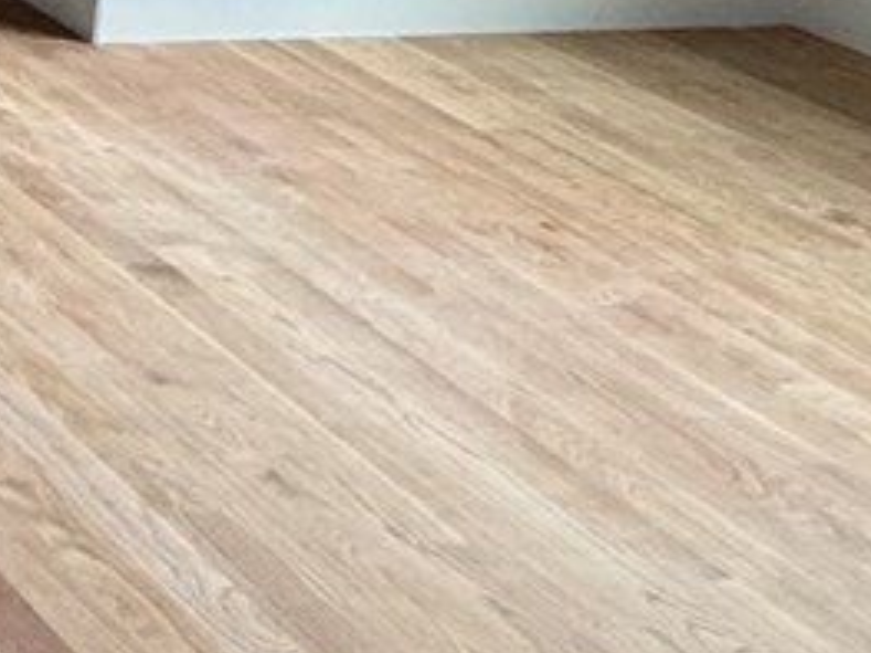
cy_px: -106
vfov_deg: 13.3
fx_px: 2741
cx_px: -1027
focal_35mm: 109
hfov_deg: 14.2
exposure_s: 1/67
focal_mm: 2.22
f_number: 2.2
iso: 320
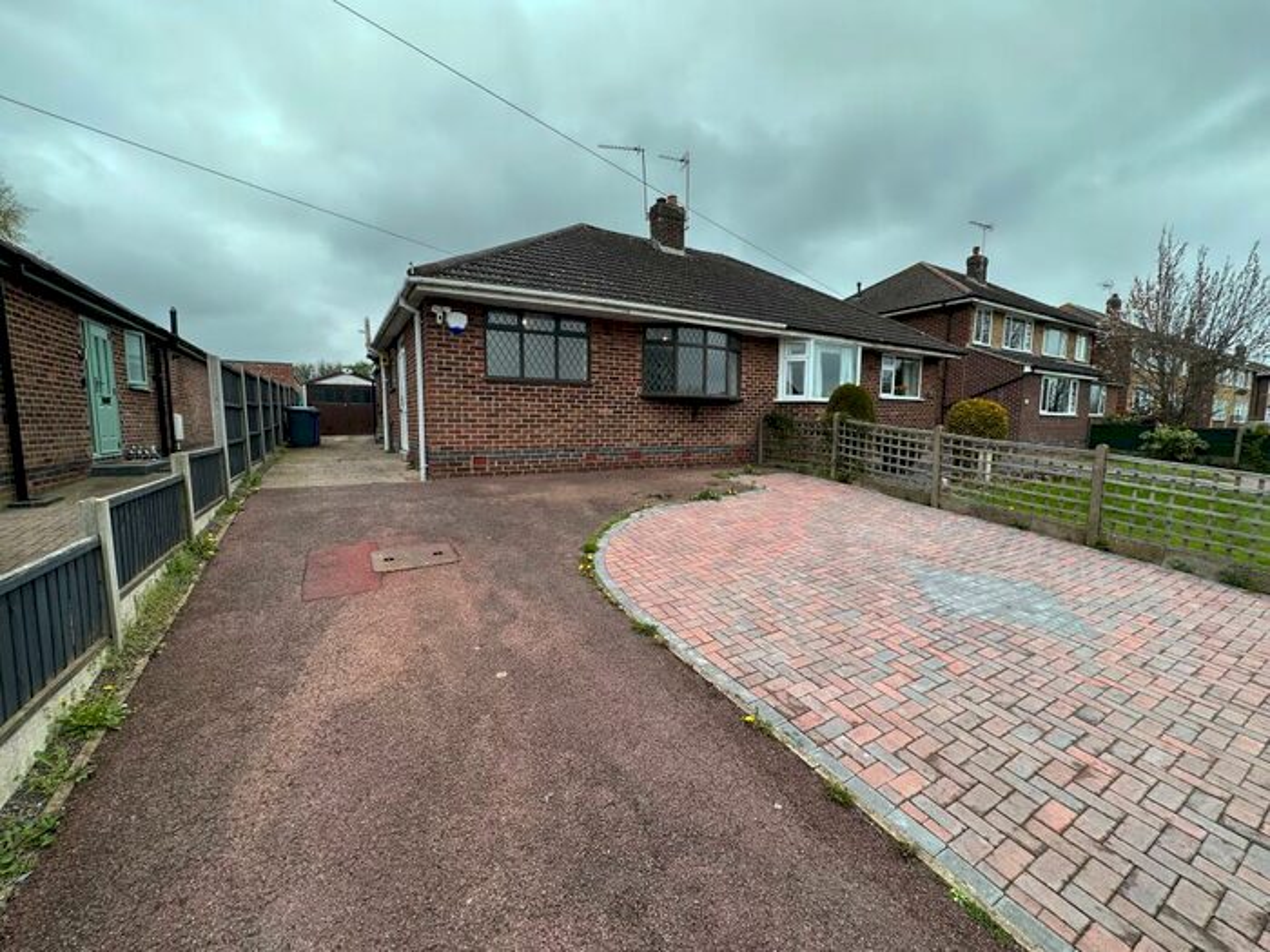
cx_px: 635
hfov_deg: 102.1
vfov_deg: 85.7
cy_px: 476
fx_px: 514
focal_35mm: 14
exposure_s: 1/381
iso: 40
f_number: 2.2
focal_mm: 2.22
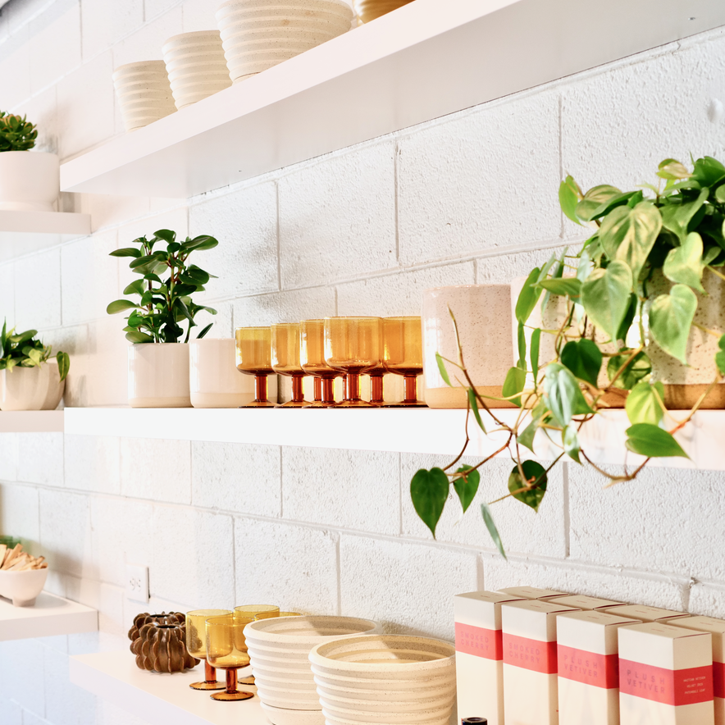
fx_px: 1422
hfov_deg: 28.6
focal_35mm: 60
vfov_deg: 28.6
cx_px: 316
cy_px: 366
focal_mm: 25
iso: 320
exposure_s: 1/50
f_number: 2.8
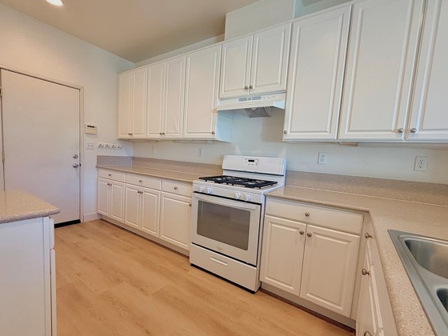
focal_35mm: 16
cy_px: 174
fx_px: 207
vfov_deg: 78.1
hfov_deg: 94.5
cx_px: 221
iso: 250
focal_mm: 2.22
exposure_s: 1/120
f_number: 2.2
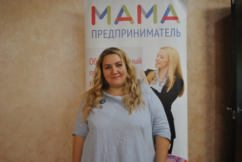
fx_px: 202
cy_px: 81
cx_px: 121
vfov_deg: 43.7
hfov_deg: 61.9
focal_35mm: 30
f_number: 3.8
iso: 280
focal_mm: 20
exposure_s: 1/30
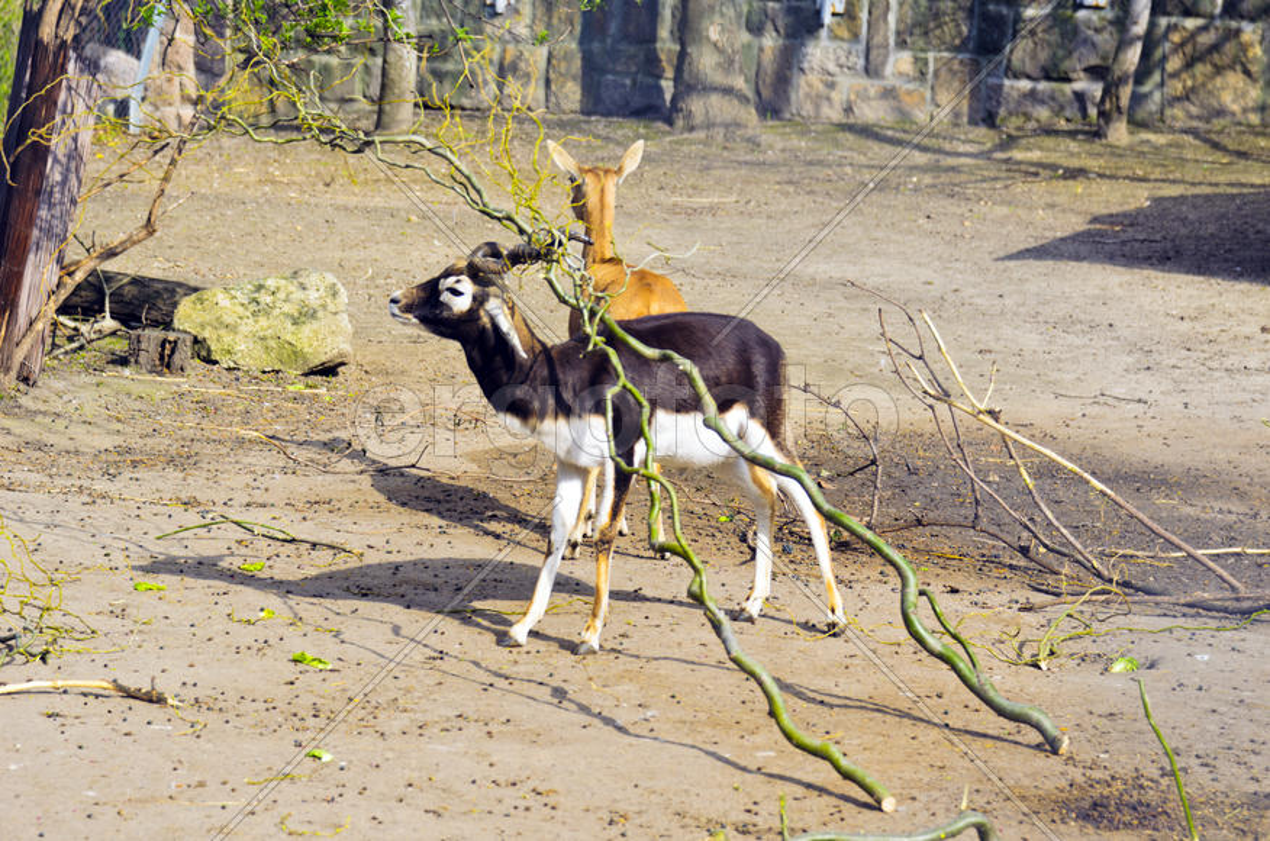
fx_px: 4488
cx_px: 635
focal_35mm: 128
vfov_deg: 10.7
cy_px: 420
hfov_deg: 16.1
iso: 100
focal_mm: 85
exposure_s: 1/250
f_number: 5
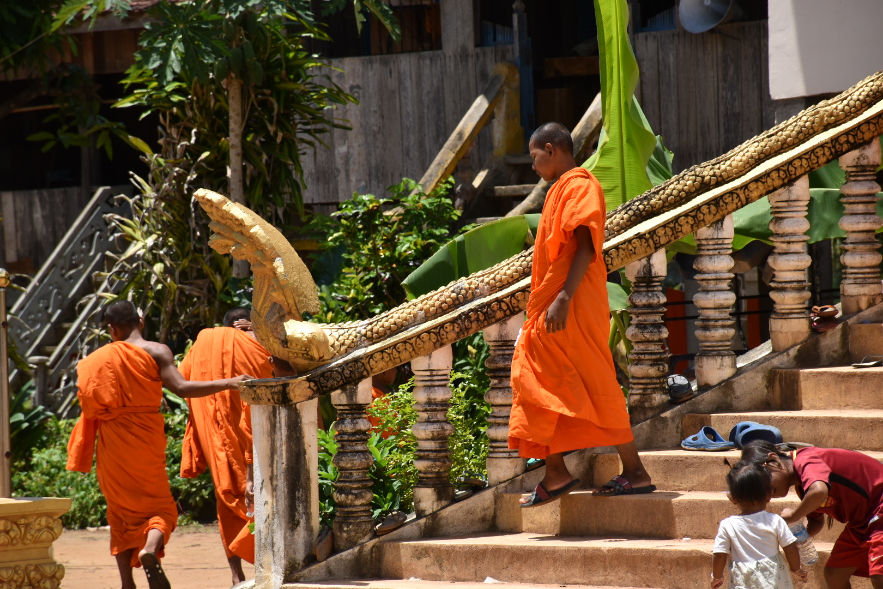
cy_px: 294
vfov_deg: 6.5
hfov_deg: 9.8
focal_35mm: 210
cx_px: 442
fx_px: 5150
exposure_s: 1/500
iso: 180
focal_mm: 140
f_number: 8
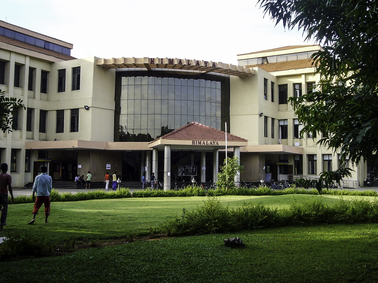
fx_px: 437
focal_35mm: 40
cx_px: 189
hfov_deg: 46.8
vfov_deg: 36.0
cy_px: 142
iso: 80
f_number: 2.8
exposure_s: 1/200
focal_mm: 4.7
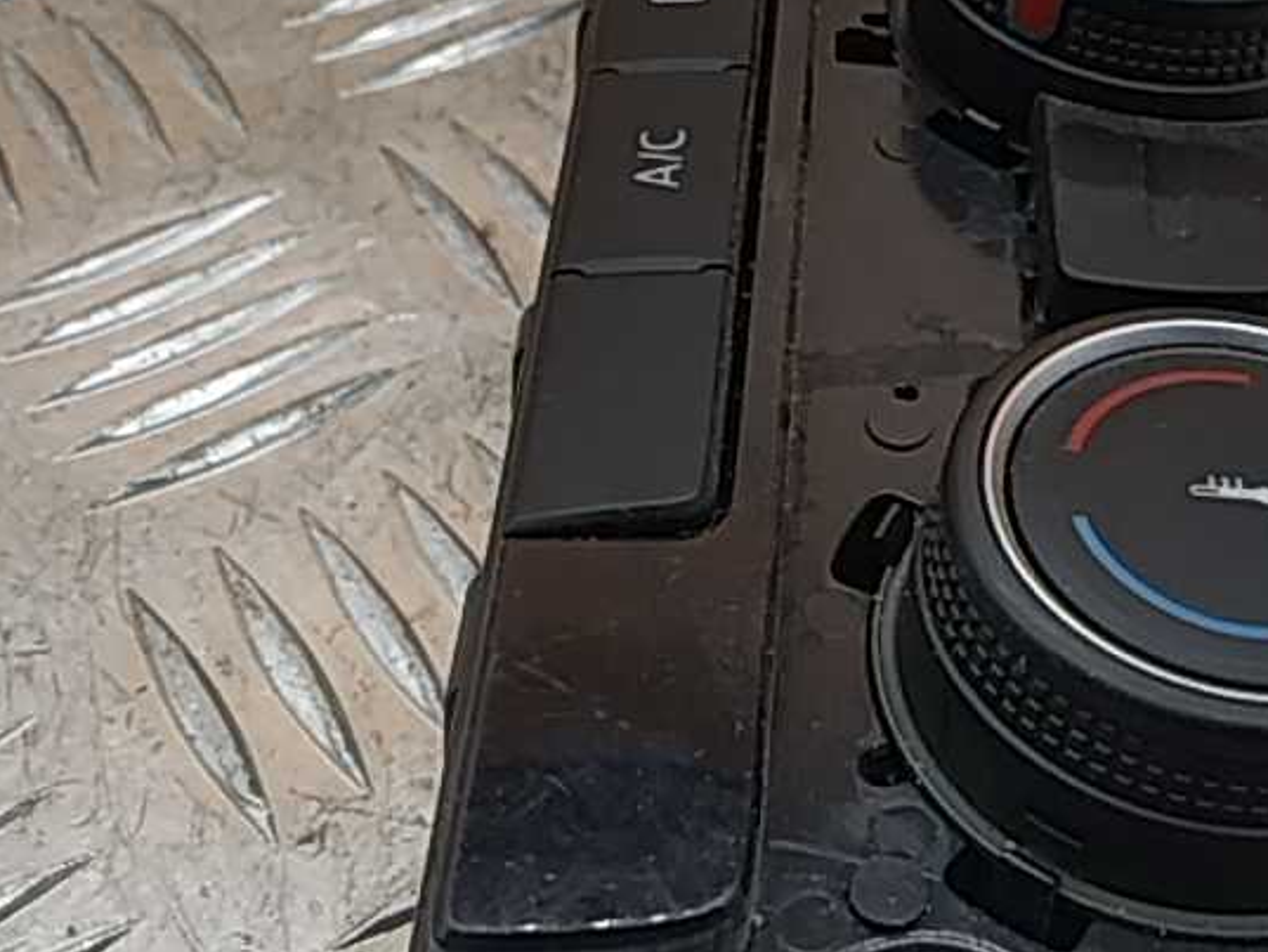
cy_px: 390
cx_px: 1034
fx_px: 2272
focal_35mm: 62
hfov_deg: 30.4
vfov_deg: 23.6
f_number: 2.2
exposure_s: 1/113
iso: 100
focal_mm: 3.82
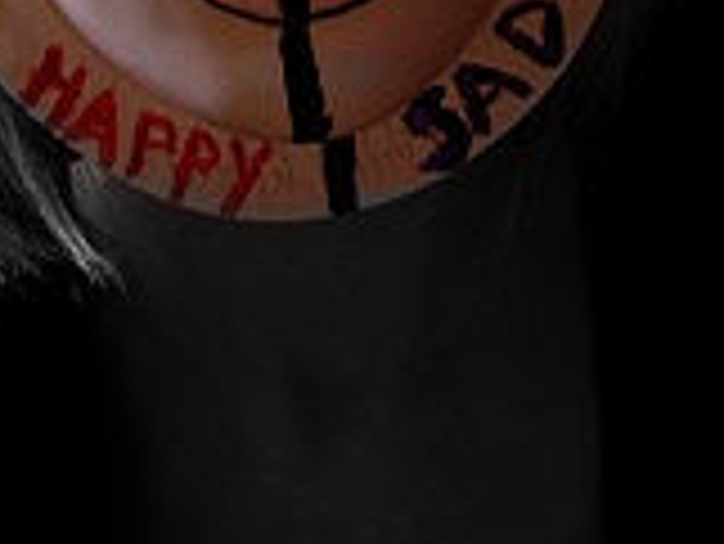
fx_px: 1947
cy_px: -43
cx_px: 373
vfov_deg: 15.5
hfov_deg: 21.1
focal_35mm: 93
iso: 64
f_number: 2.2
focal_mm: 4.12
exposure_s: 1/30
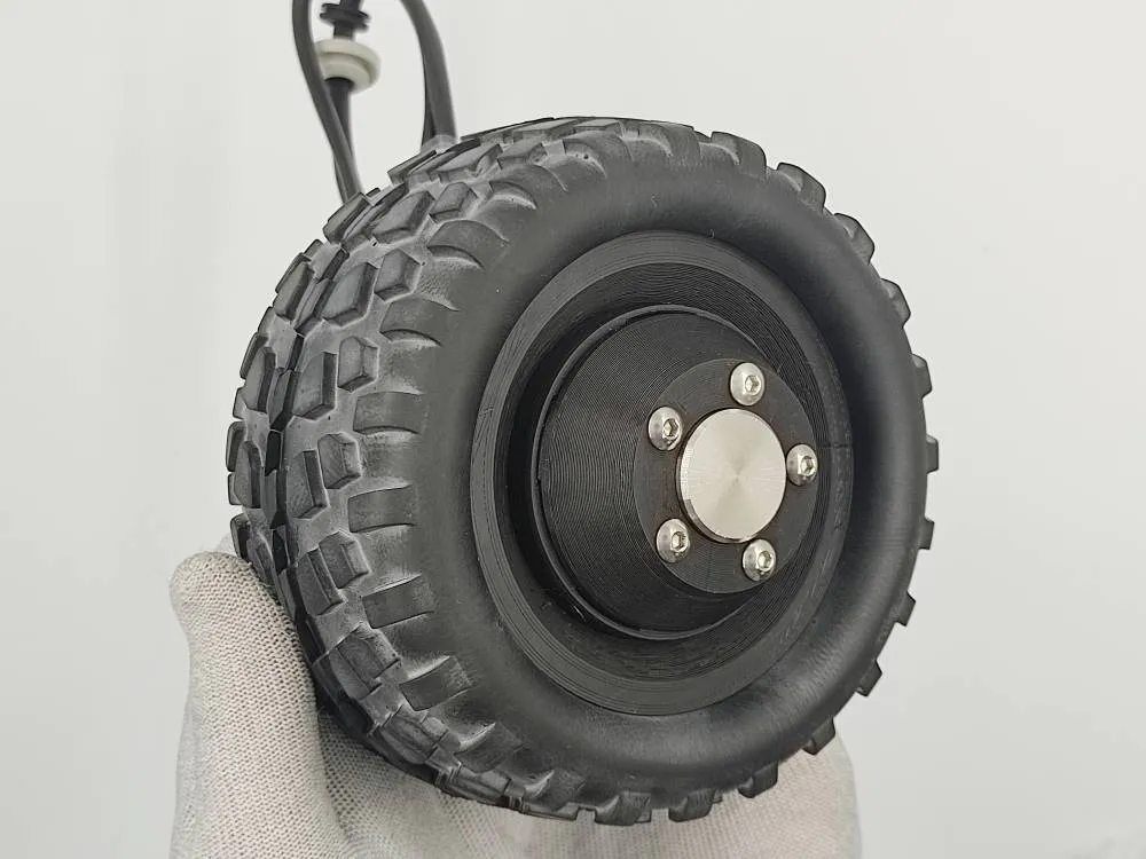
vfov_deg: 53.1
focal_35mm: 26
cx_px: 573
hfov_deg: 67.3
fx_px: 861
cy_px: 430
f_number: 1.79
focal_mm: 4.74
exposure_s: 1/136
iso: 100
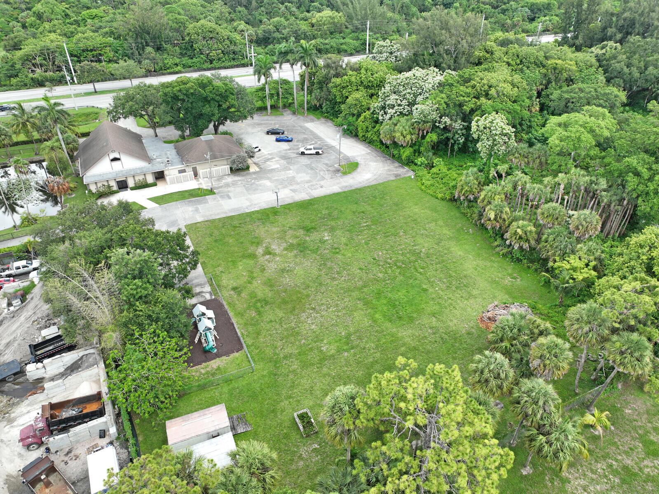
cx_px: 330
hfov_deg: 71.6
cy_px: 247
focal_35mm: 24
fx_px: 457
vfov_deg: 56.8
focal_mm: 12.29
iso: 100
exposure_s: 1/320
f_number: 2.8
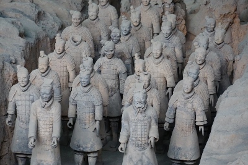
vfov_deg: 6.8
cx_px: 124
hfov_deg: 10.2
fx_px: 1395
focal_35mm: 202
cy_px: 82
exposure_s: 1/250
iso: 3200
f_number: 5.6
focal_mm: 135
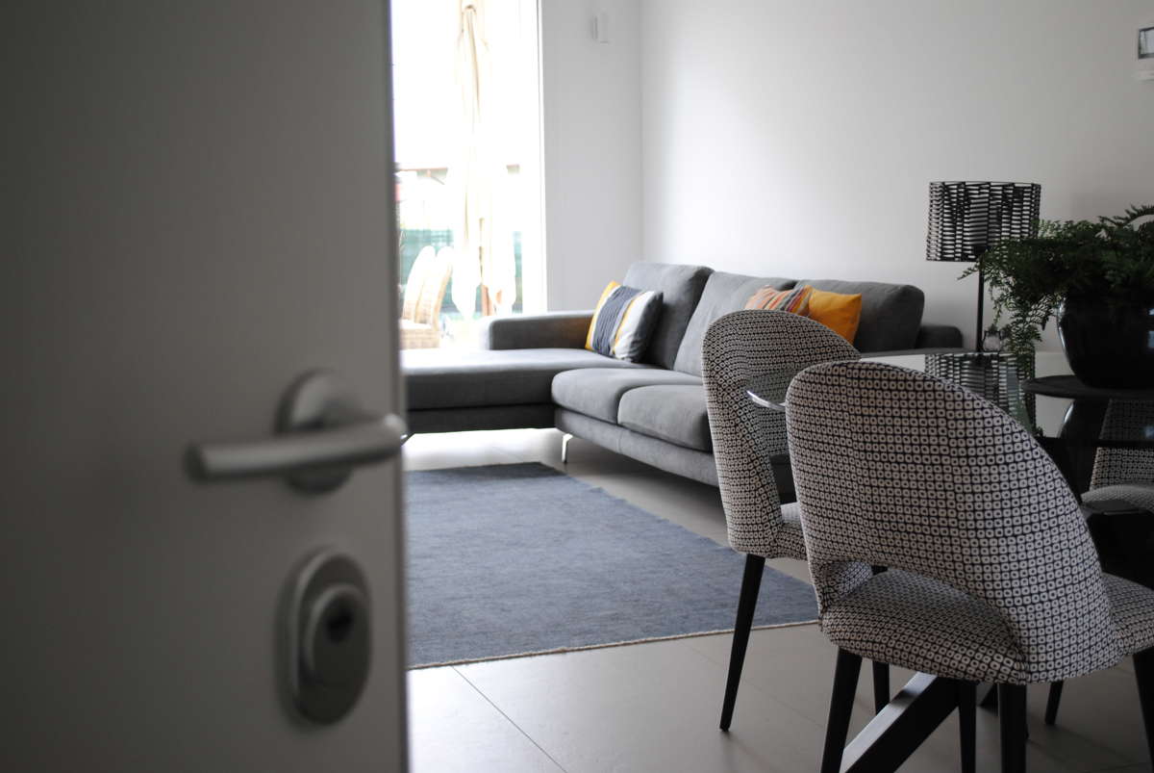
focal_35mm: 48
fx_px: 1540
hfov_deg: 41.1
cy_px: 386
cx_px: 577
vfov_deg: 28.1
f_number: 4.8
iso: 200
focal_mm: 32
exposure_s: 1/40
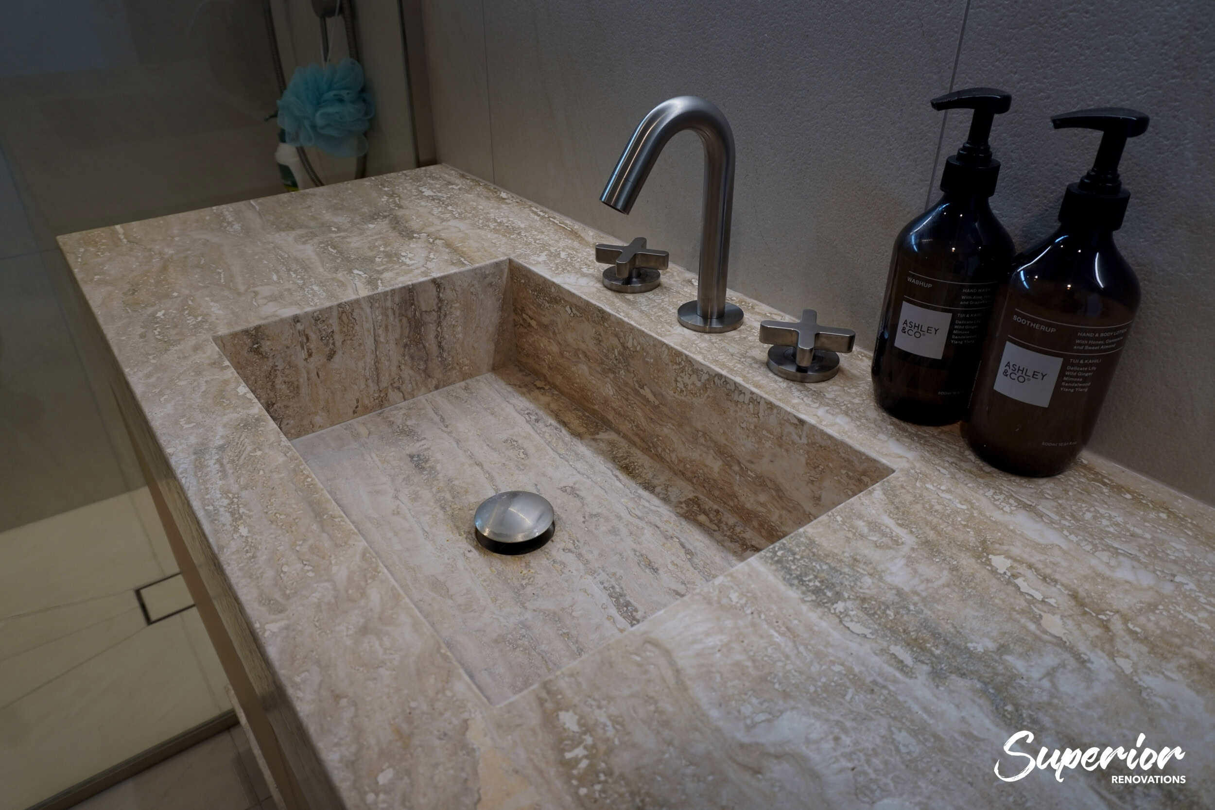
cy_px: 405
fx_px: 810
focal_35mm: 24
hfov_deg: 73.7
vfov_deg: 53.1
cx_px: 608
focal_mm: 16
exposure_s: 1/30
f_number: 5.6
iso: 320
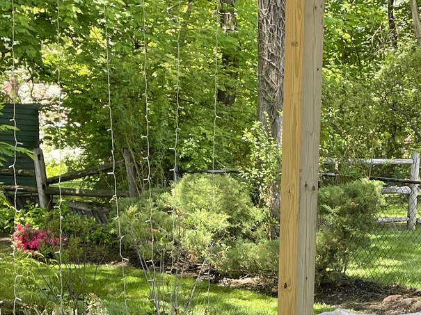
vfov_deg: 16.0
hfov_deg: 22.7
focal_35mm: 86
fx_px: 1045
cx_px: 267
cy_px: 437
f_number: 1.6
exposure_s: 1/137
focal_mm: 4.2
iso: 32
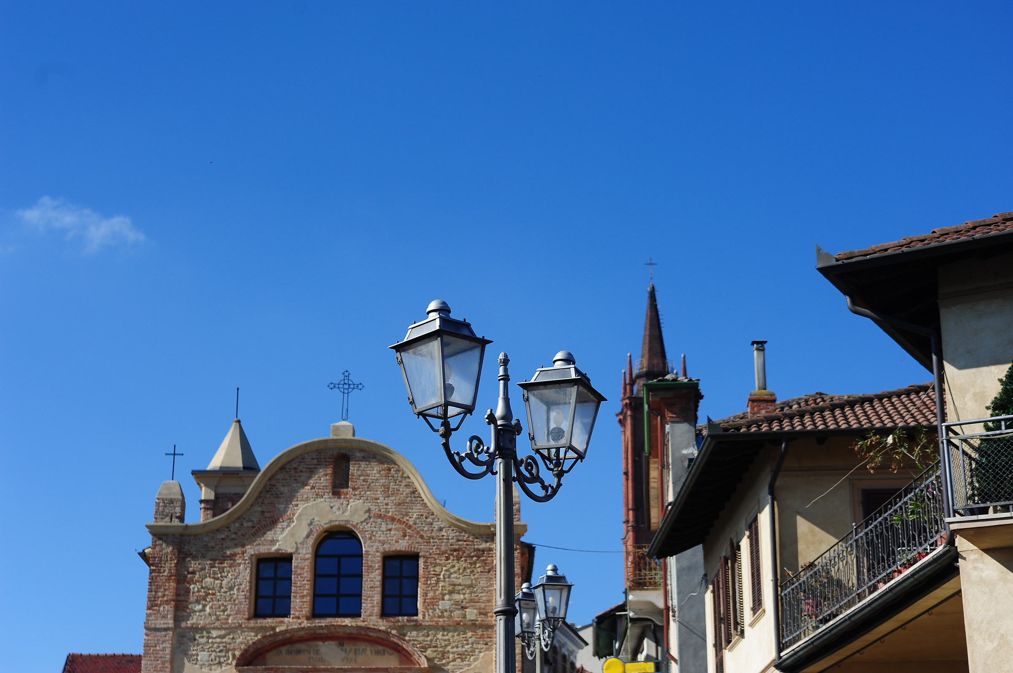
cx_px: 506
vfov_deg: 19.4
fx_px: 1968
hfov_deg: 28.9
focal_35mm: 70
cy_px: 336
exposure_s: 1/1250
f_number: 5
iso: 200
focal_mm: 70
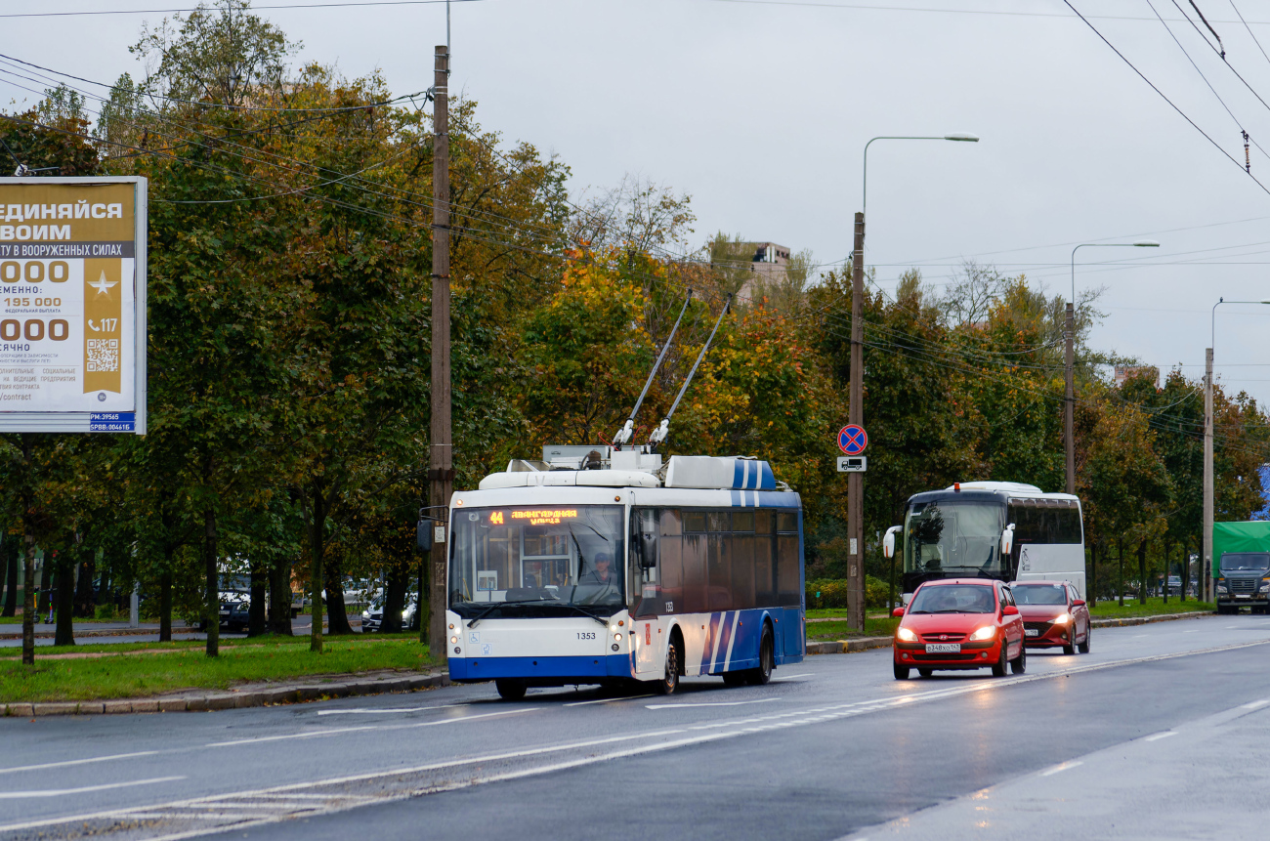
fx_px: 5175
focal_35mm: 147
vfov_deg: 9.3
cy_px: 420
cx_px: 635
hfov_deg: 14.0
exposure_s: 1/200
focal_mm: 98
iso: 400
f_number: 4.5
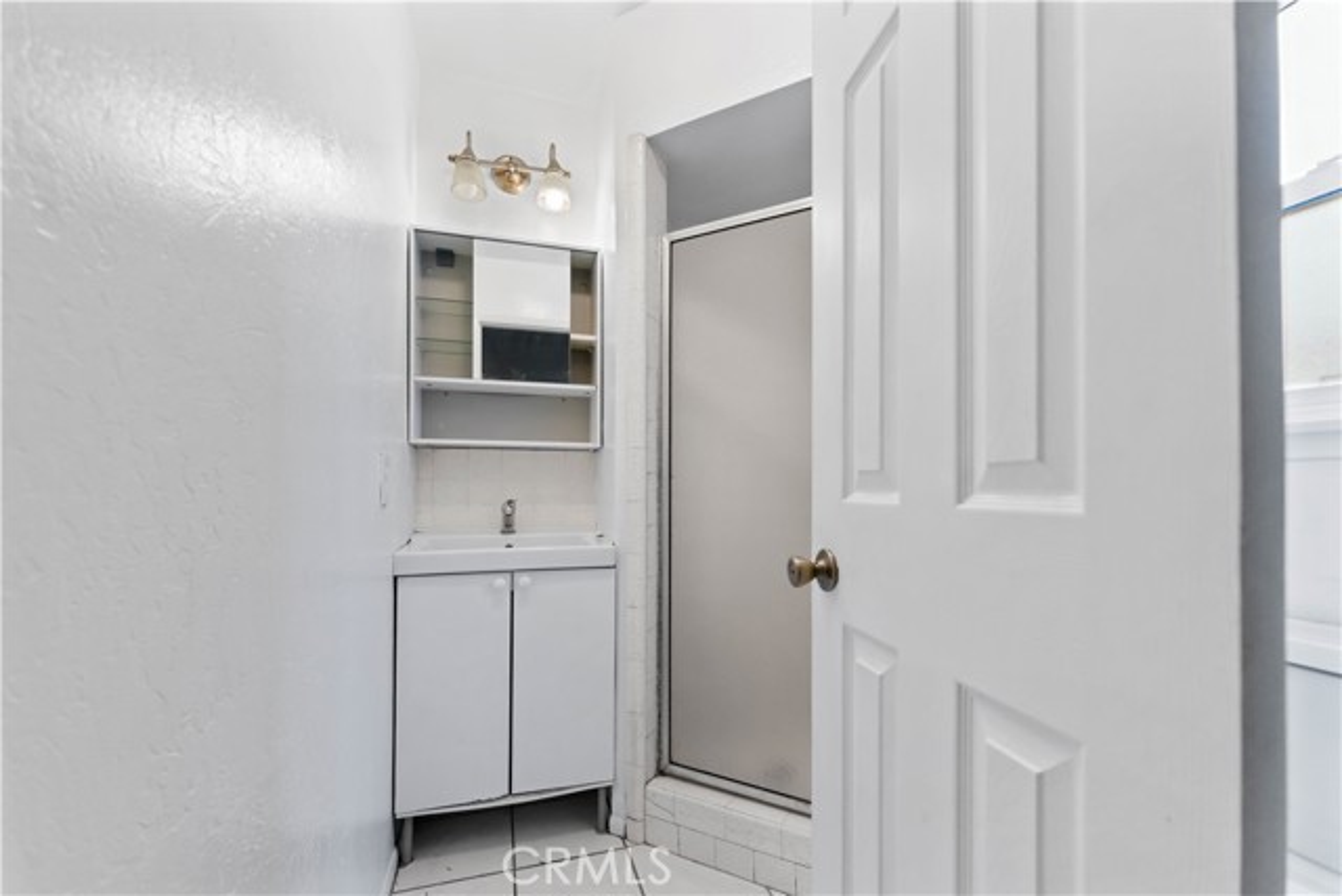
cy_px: 448
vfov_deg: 81.2
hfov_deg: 104.2
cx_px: 671
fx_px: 522
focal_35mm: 14
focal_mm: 14
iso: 2000
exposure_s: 1/50
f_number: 5
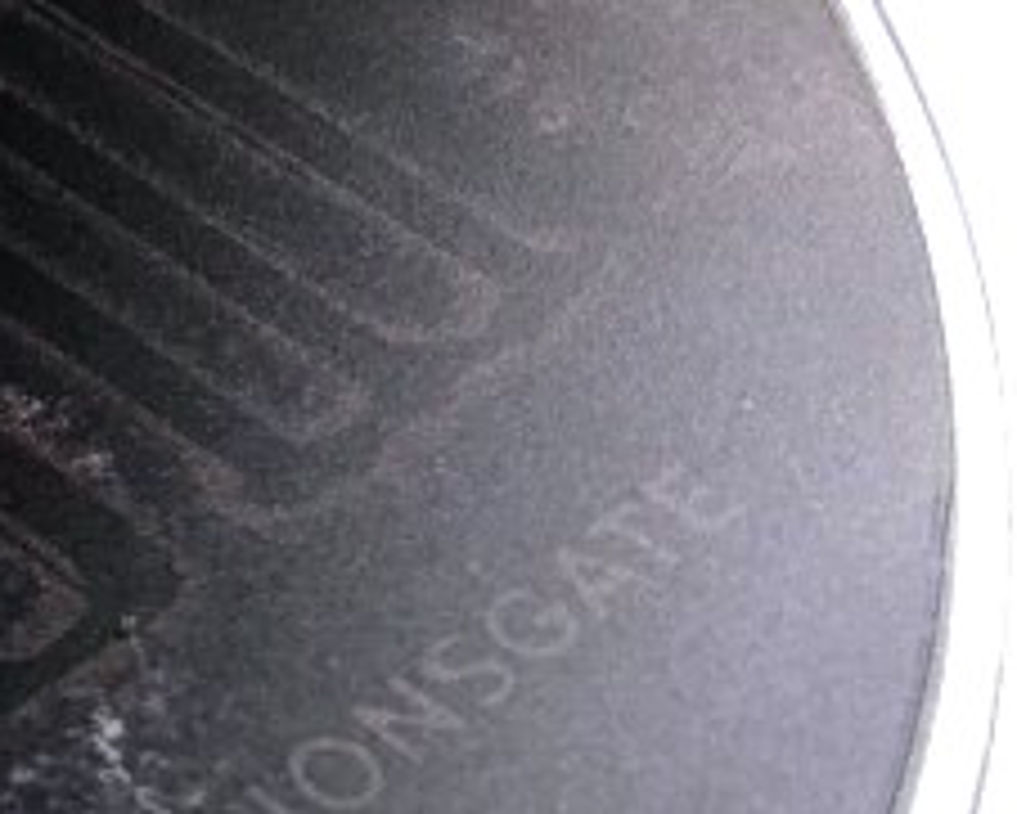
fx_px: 3854
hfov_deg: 13.0
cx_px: -1053
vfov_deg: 12.0
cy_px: 612
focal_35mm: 128
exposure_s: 1/17
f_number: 2.2
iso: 50
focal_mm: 4.15
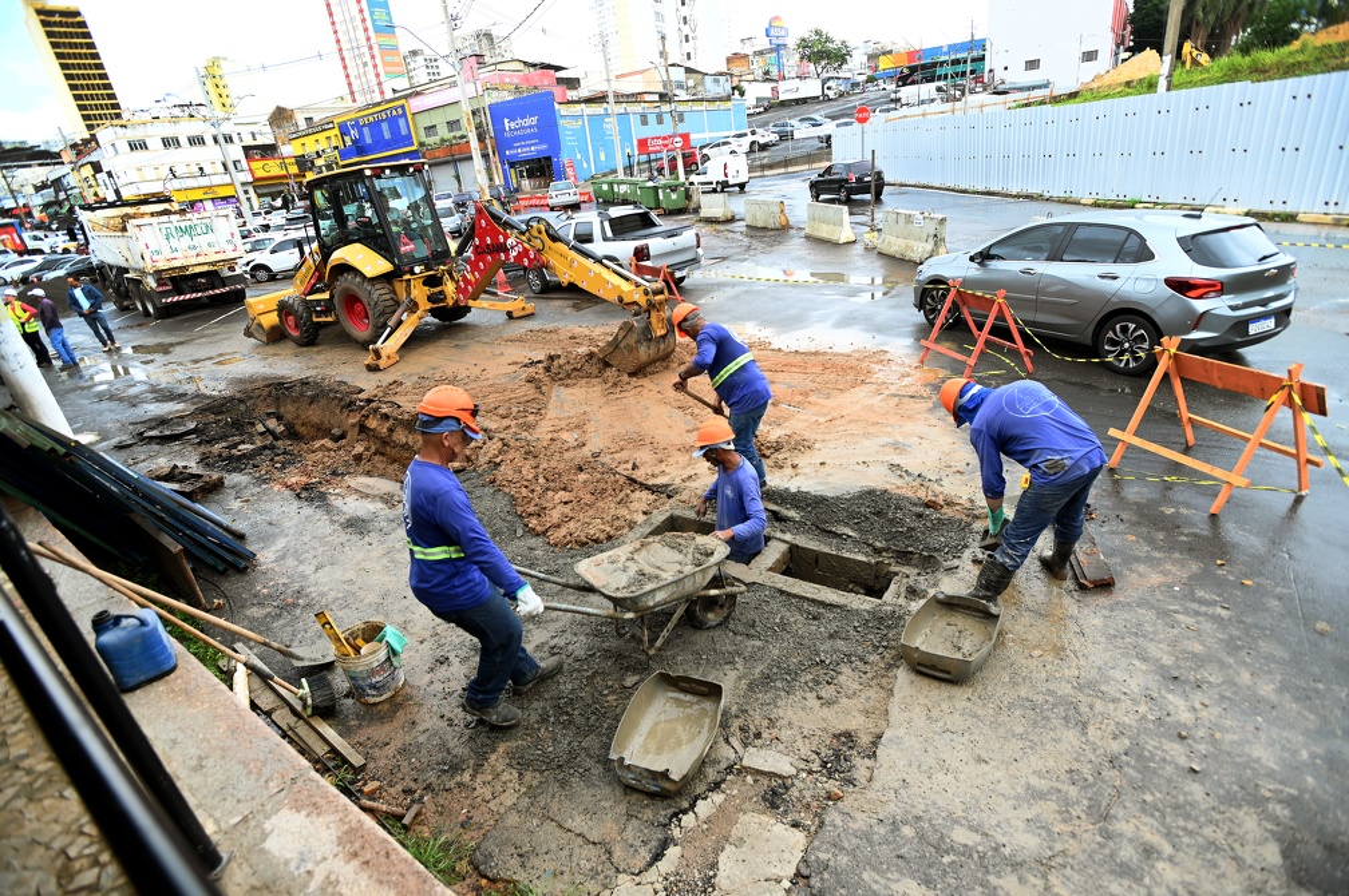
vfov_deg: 70.3
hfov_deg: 93.3
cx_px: 674
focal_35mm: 17
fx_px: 636
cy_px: 448
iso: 250
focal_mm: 17
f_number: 4
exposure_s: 1/250
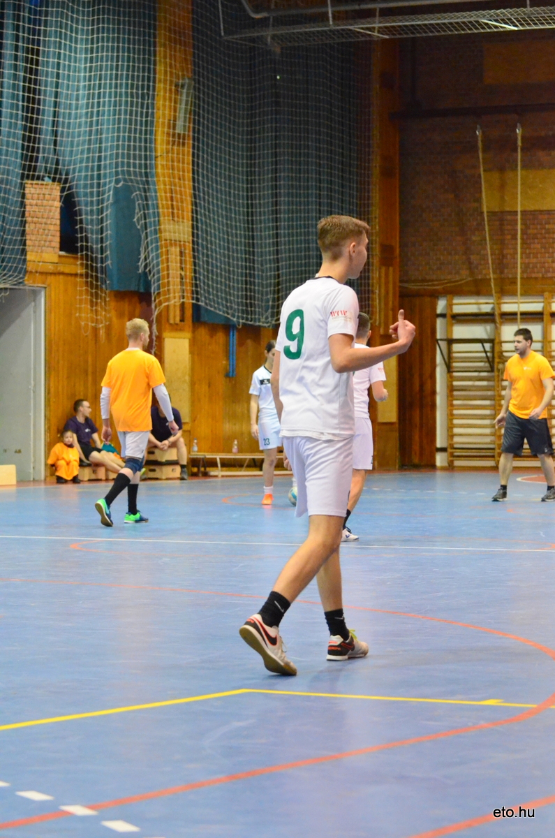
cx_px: 278
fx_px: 2787
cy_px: 419
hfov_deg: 11.4
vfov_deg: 17.1
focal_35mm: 120
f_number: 5
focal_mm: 80
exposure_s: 1/500
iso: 6400
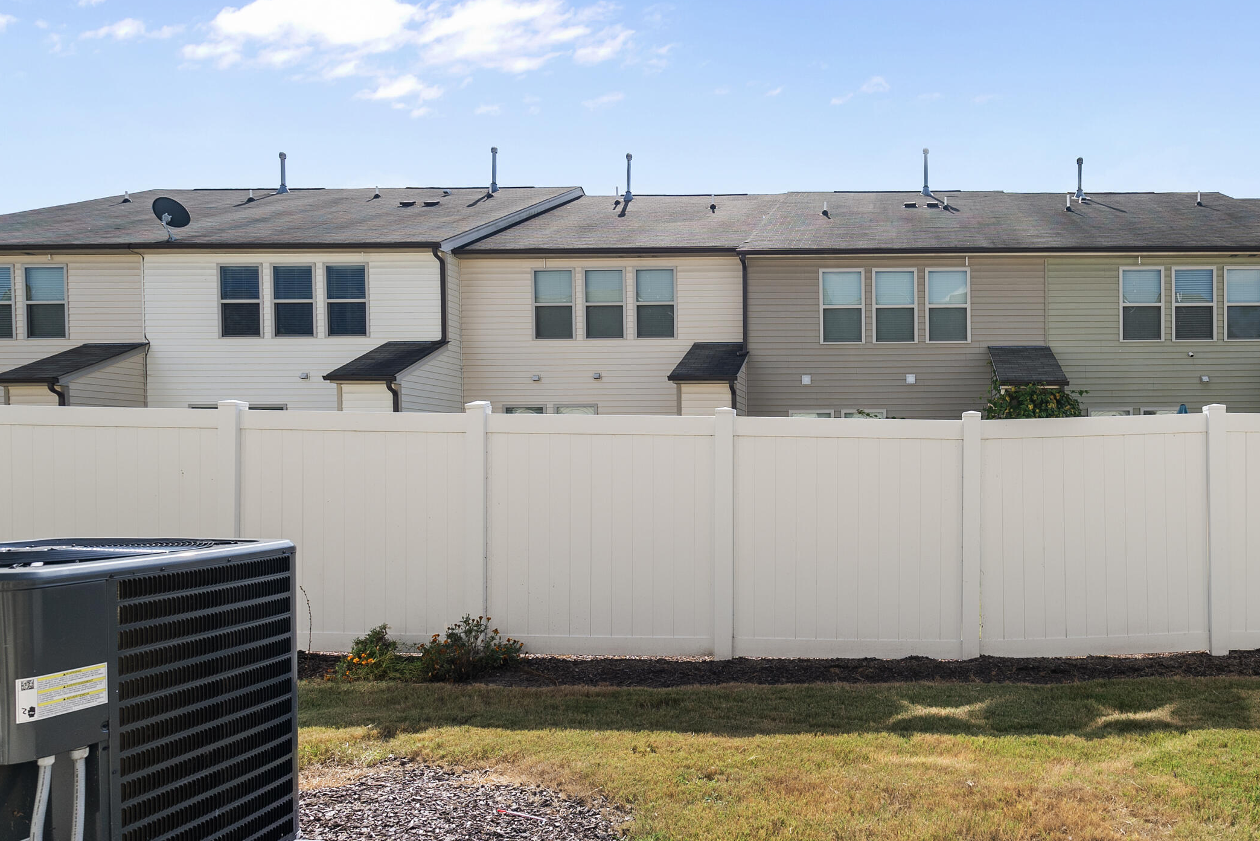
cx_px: 904
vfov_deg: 55.0
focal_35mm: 23
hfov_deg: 72.2
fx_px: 805
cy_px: 475
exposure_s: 1/200
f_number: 7.1
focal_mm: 16
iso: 80
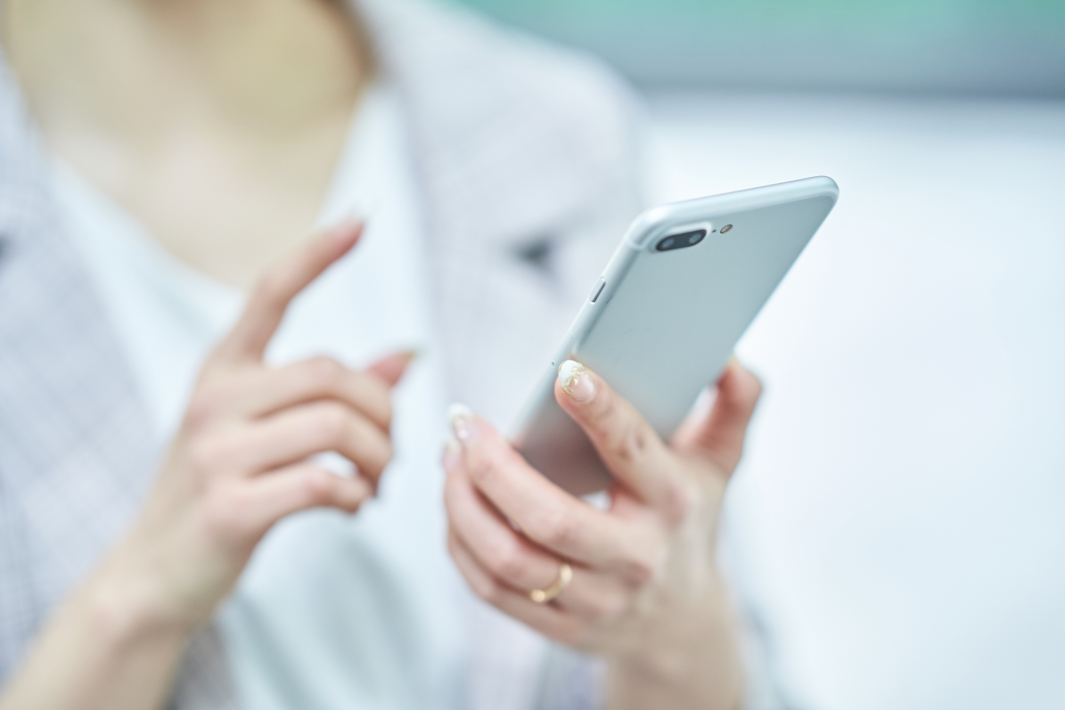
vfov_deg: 16.1
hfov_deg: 23.9
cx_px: 532
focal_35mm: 85
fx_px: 2514
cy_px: 355
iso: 400
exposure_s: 1/250
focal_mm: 85
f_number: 1.6
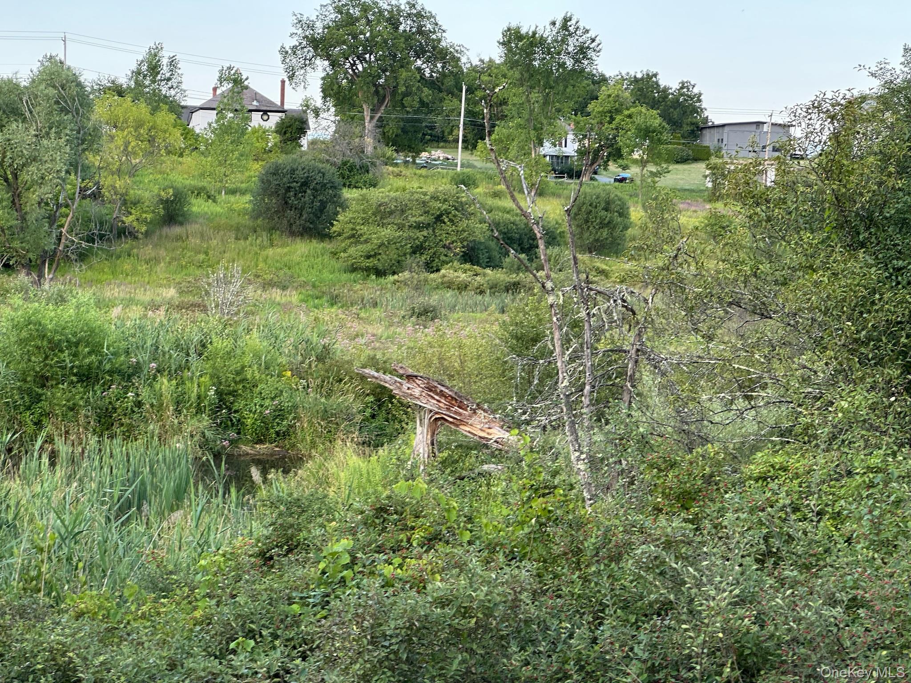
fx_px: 2026
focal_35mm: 77
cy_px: 342
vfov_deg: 19.1
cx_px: 456
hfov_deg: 25.3
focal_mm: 9
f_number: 2.8
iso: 40
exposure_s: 1/99
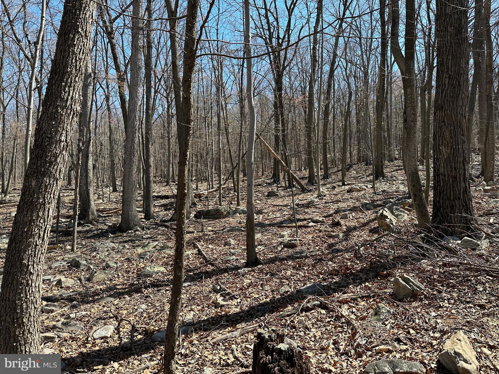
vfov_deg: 56.8
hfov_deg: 71.6
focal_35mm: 24
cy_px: 187
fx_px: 346
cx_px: 250
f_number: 1.78
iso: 80
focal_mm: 6.86
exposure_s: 1/1613
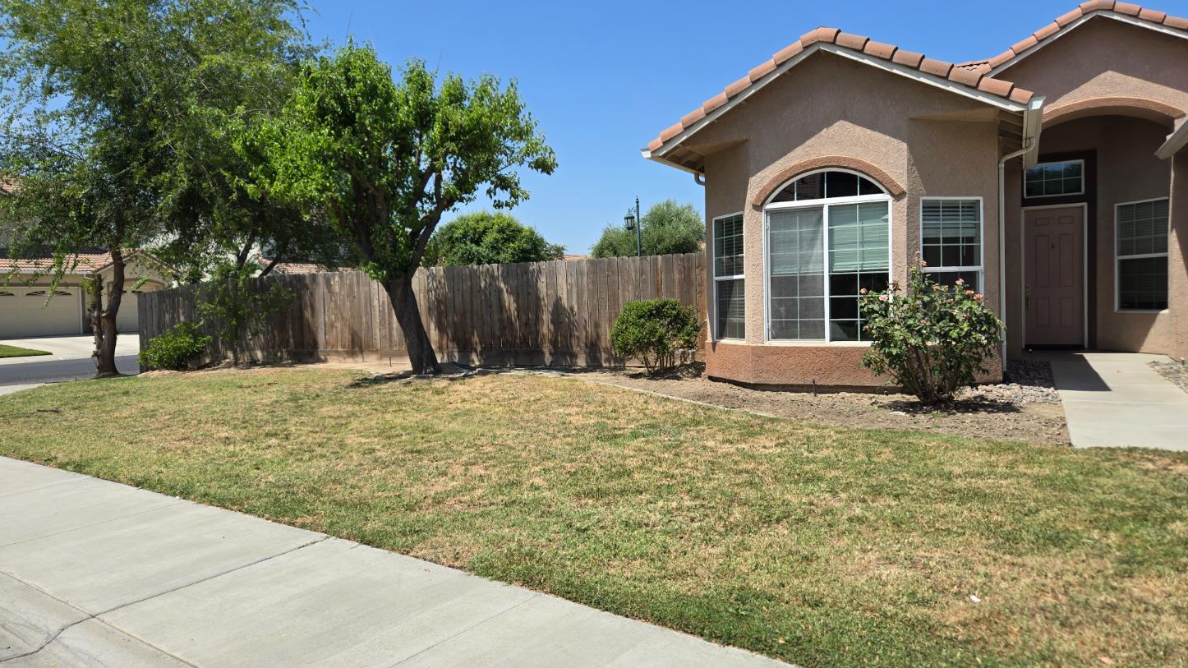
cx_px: 598
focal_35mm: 26
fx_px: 819
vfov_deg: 44.4
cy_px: 325
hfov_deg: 71.9
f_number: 1.8
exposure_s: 1/2271
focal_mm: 5.4
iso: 25
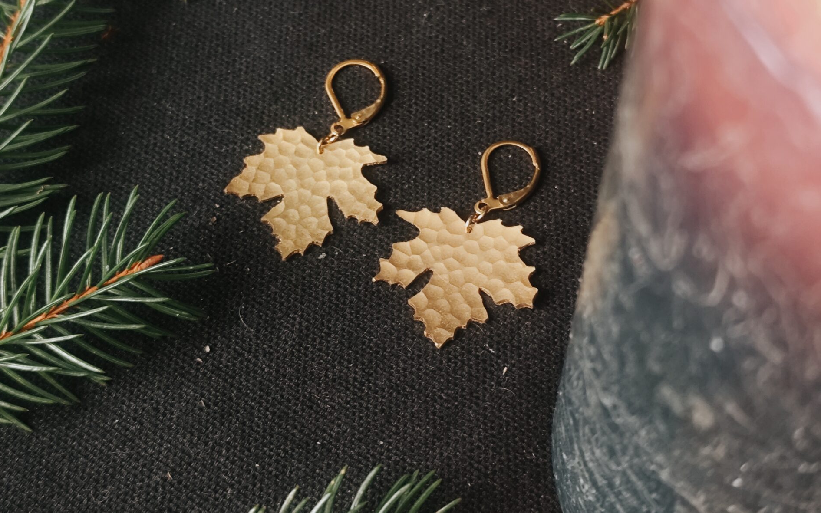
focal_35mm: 66
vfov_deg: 19.6
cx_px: 412
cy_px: 150
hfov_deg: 31.1
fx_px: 1477
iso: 320
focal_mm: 6.19
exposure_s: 1/25
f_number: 1.65
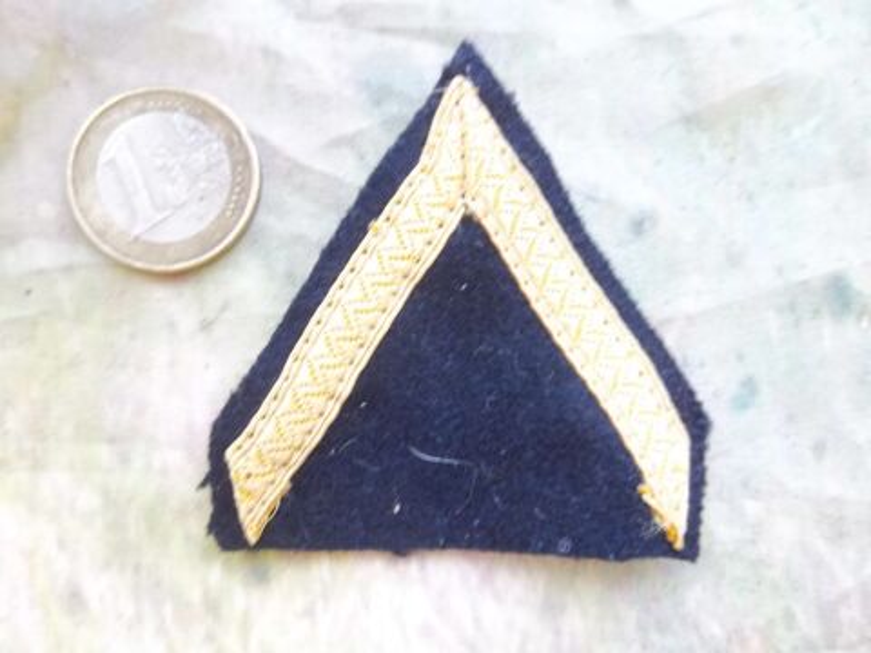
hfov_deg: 63.4
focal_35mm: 28
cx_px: 436
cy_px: 326
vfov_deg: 49.7
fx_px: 705
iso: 152
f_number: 3.5
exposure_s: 1/30
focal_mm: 5.05
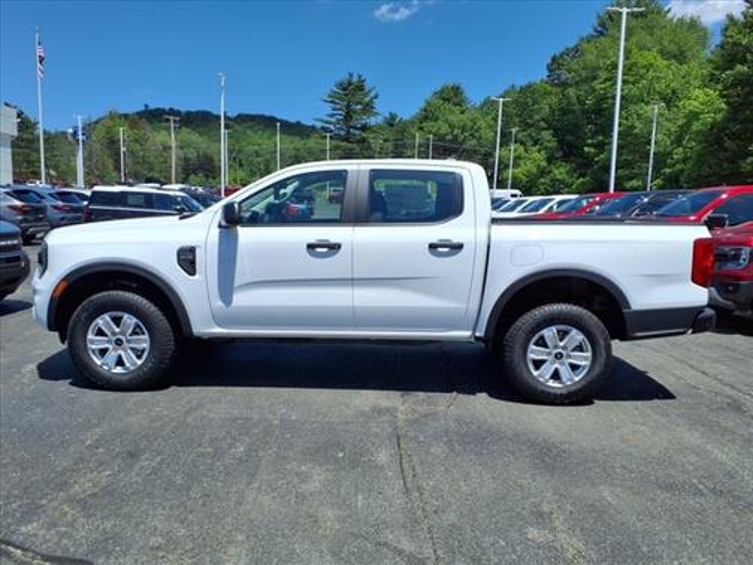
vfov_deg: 51.4
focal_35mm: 27
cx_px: 376
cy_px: 282
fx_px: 587
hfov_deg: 65.3
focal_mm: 3.58
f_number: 1.9
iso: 40
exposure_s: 1/3333
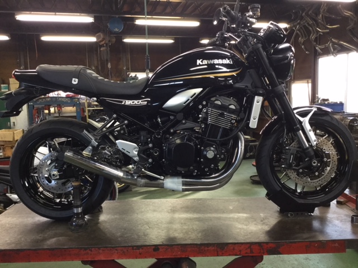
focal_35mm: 31
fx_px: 321
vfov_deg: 45.4
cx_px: 179
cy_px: 134
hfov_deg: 58.4
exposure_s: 1/33
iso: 100
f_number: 2.4
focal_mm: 3.3
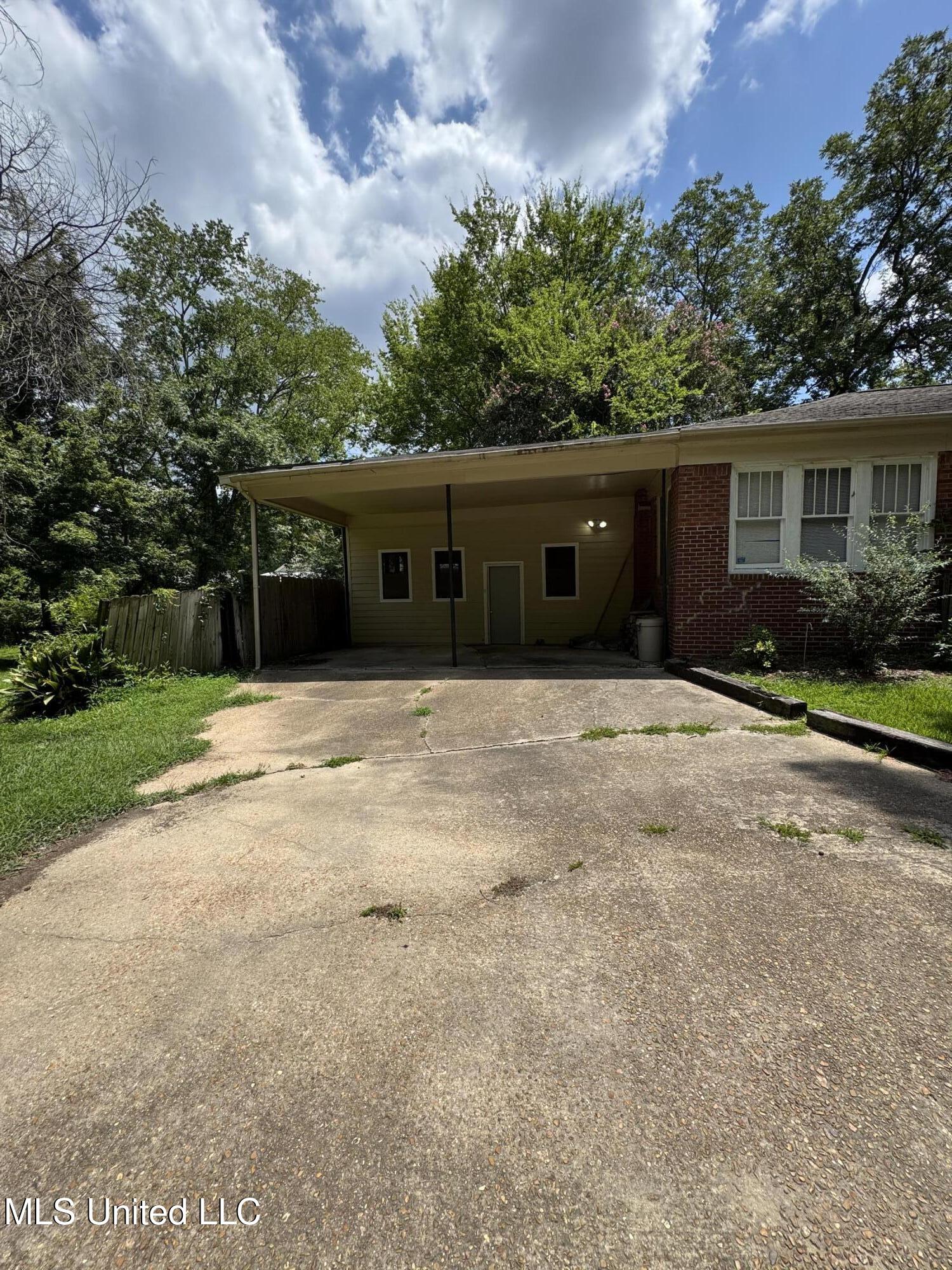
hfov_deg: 85.7
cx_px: 476
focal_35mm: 14
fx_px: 513
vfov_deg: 102.1
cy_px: 635
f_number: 2.2
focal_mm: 2.22
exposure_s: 1/1256
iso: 50
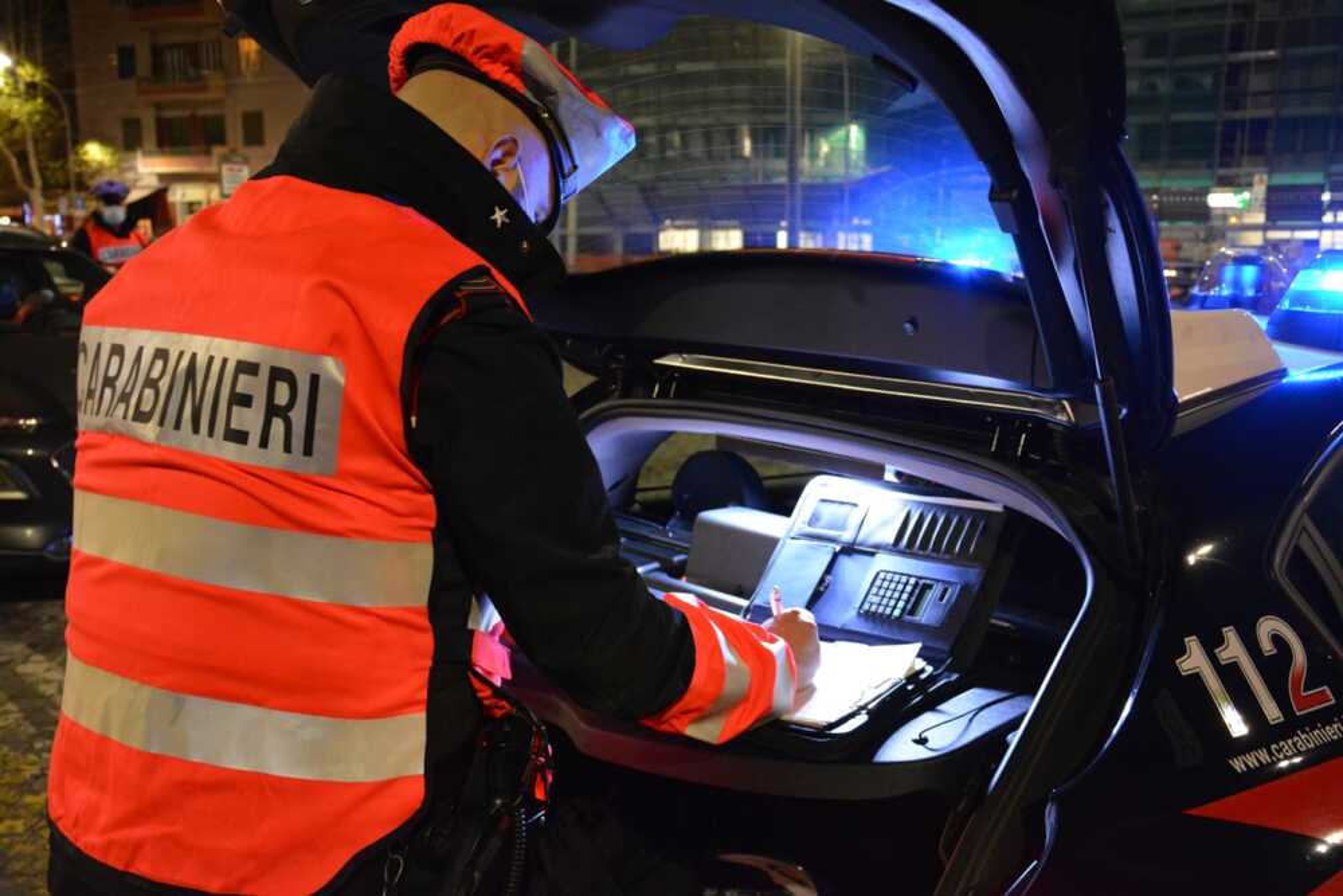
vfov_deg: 36.9
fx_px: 1343
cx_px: 672
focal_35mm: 36
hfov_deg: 53.1
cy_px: 448
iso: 3200
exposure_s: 1/20
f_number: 3.8
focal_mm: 24
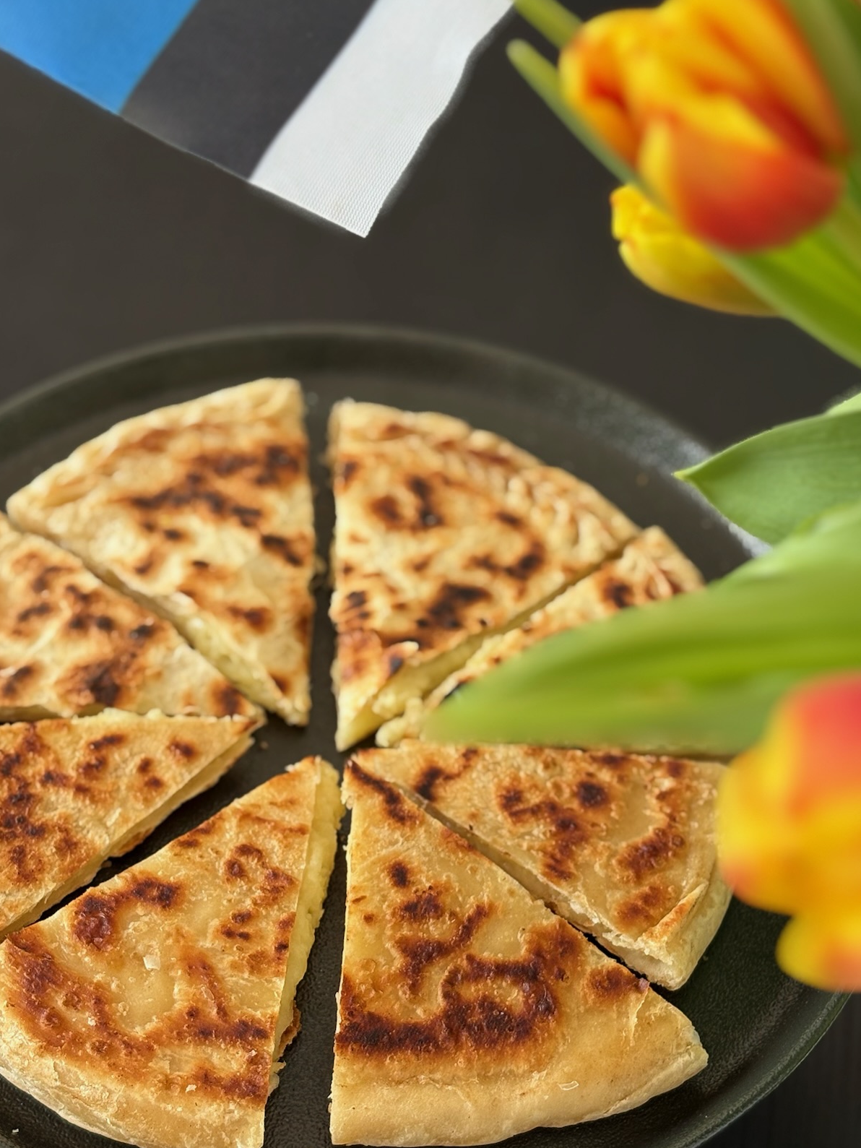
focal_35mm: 67
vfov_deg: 28.9
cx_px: 380
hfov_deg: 21.9
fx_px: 2222
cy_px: 642
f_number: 1.6
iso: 50
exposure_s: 1/74
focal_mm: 5.96
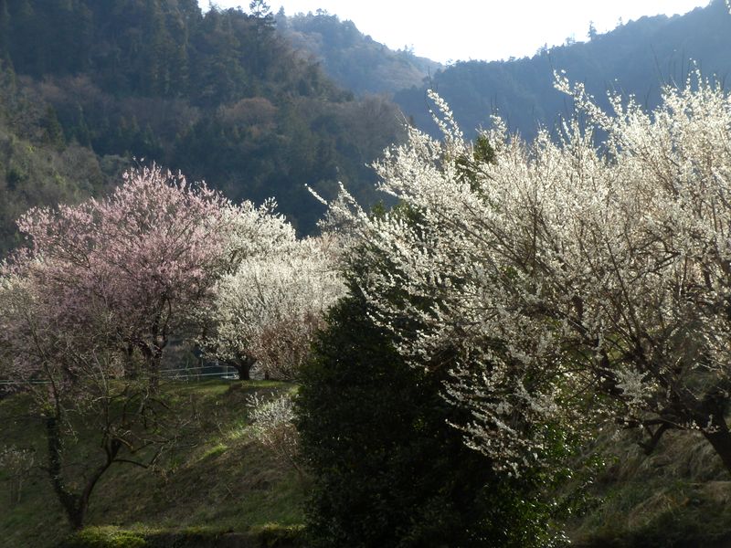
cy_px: 274
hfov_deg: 22.3
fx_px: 1858
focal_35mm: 88
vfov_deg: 16.8
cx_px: 366
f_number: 5.1
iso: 80
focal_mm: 15.5
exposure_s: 1/400
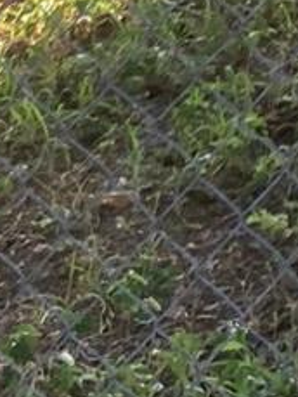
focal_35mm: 188
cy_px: -758
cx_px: 837
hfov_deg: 7.2
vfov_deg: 8.8
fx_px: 2156
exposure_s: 1/428
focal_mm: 3.99
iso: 20
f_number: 1.8
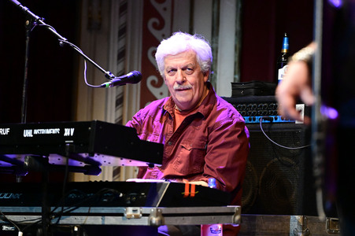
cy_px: 118
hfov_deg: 10.3
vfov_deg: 6.9
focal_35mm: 200
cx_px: 178
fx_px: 1971
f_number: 4
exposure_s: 1/250
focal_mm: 200
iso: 16000
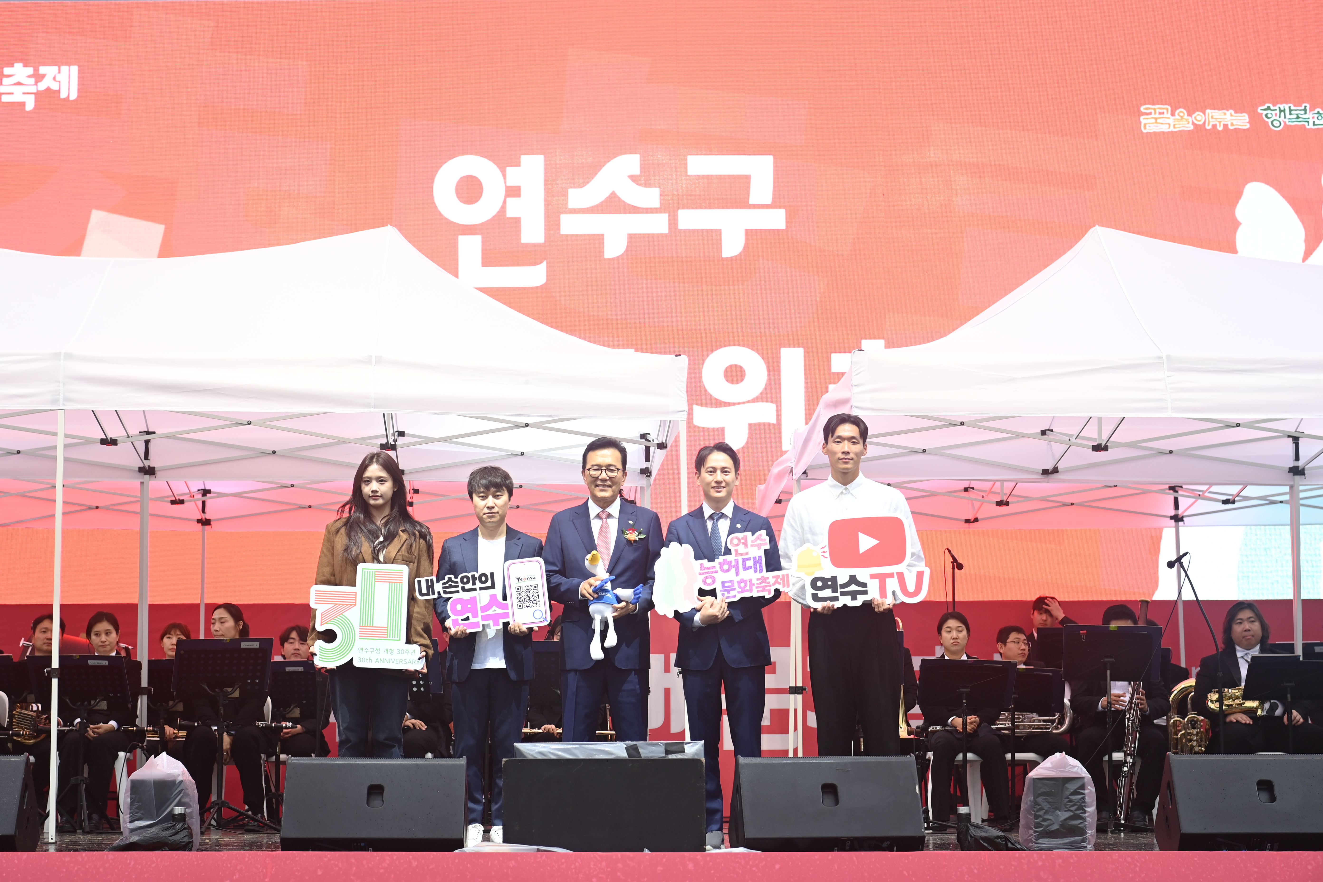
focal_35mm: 70
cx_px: 662
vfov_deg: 19.5
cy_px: 441
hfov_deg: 28.8
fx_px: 2572
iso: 500
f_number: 4
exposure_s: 1/250
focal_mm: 70
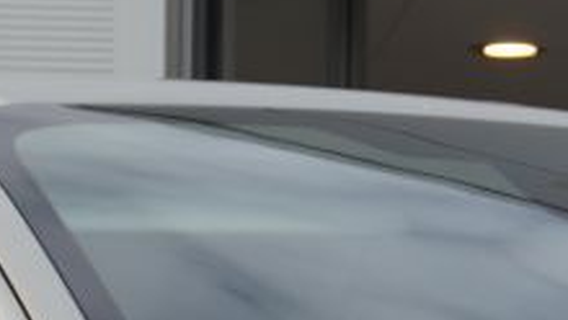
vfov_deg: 3.3
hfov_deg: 5.9
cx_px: 382
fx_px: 5515
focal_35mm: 366
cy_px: 754
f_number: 5
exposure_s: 1/160
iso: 125
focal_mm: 32
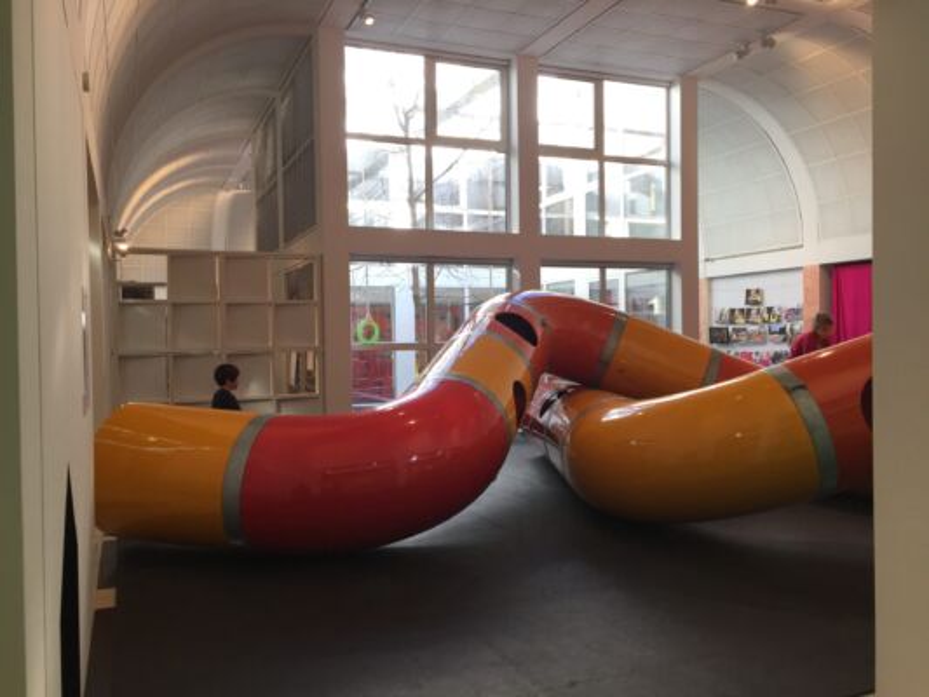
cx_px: 464
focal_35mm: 29
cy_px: 348
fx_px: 778
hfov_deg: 61.6
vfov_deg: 48.2
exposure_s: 1/100
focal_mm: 4.15
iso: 50
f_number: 2.2
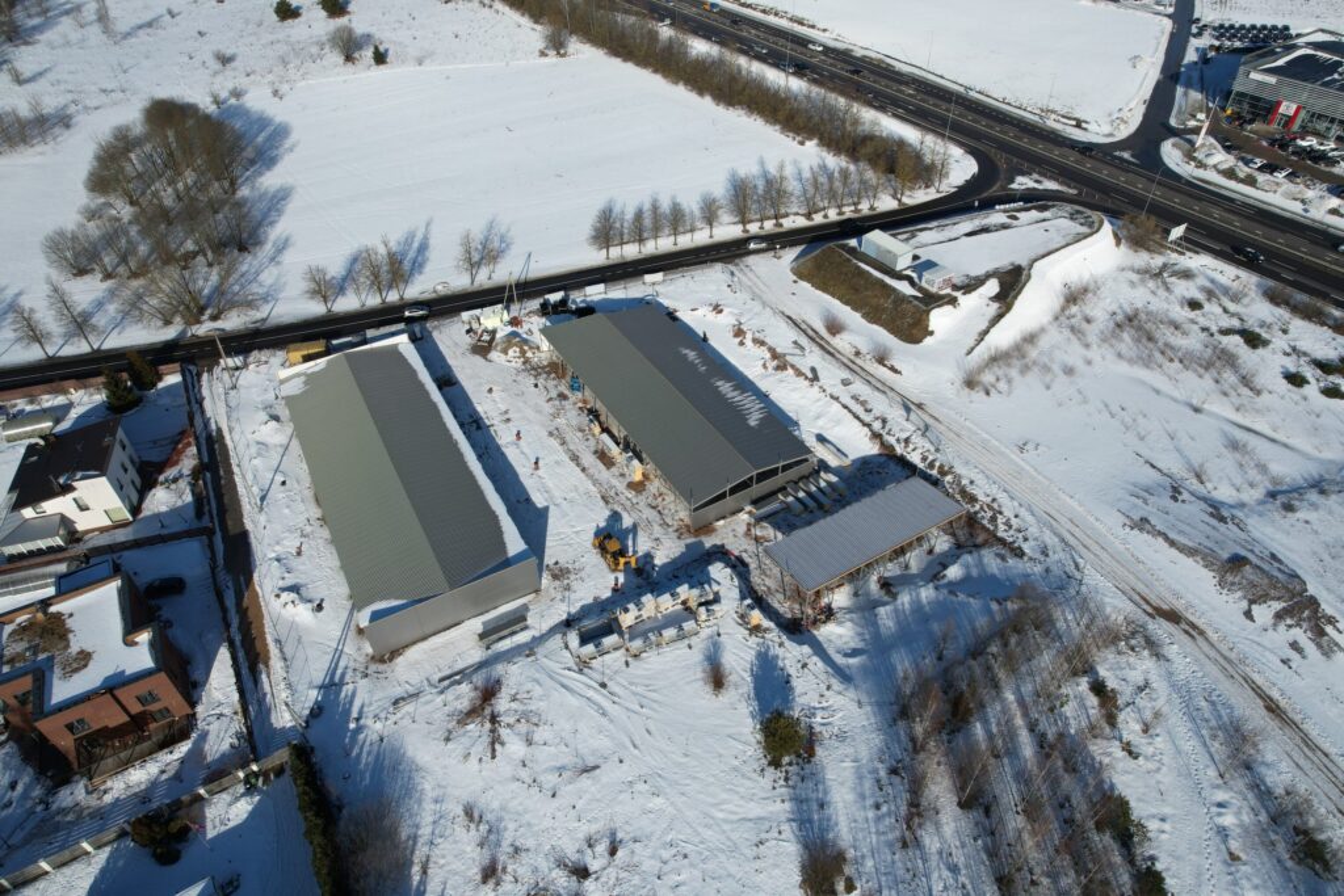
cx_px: 672
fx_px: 821
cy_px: 448
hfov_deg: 78.6
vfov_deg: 57.2
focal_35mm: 22
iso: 100
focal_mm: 8.38
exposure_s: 1/3000
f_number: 2.8
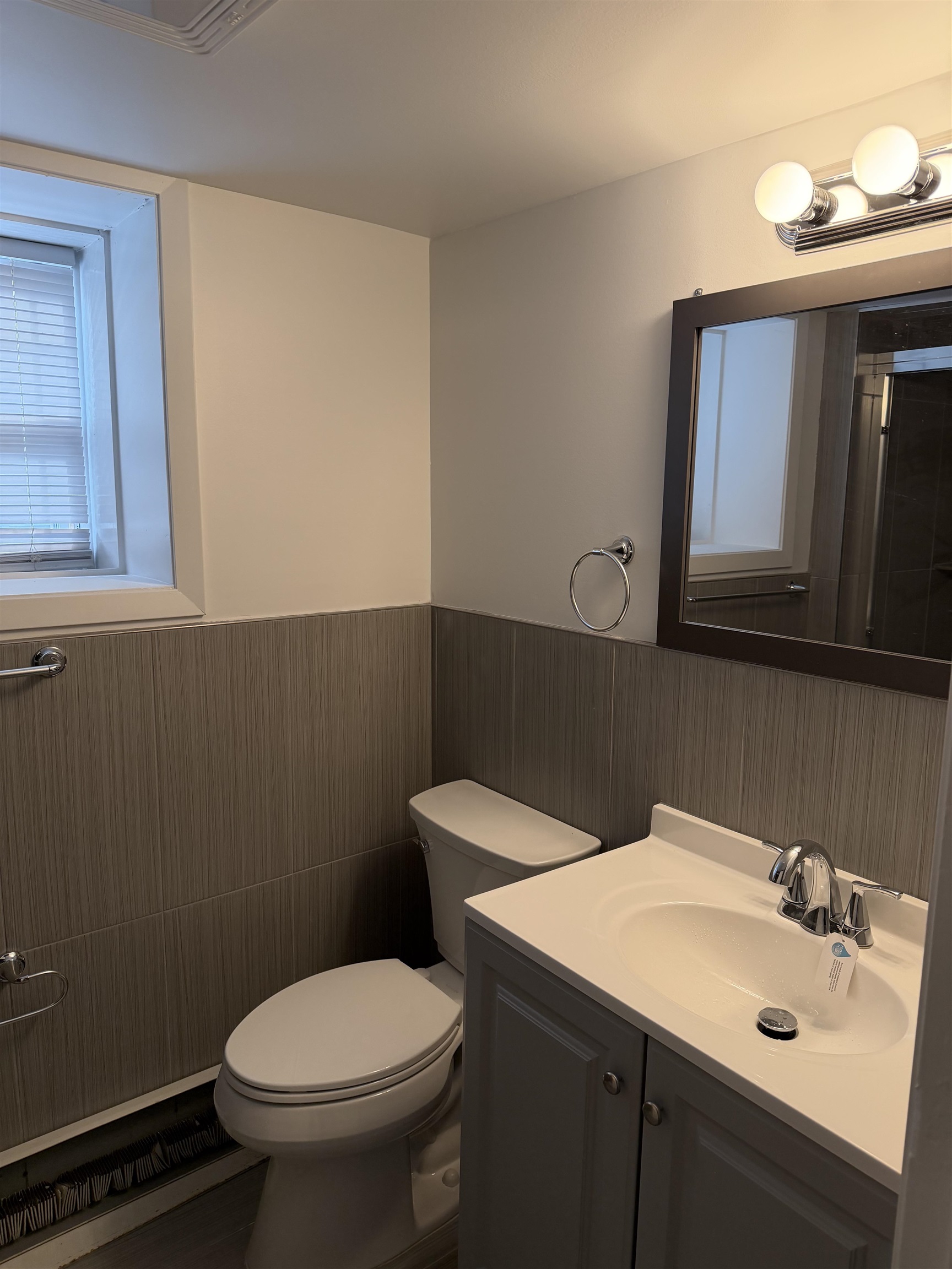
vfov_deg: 71.6
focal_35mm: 24
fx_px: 880
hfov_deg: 56.8
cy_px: 634
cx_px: 476
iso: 200
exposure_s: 1/182
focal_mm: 6.76
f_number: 1.78
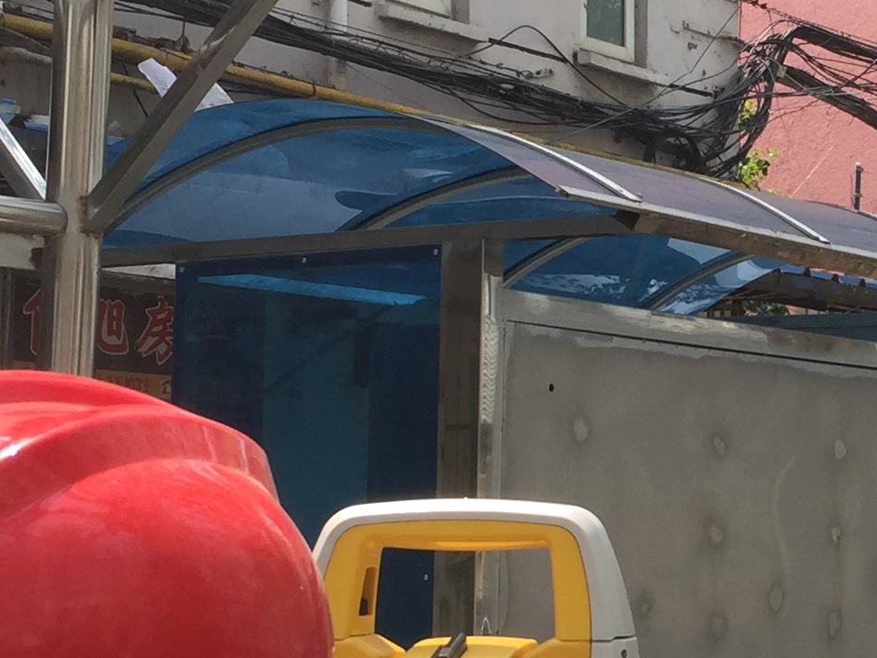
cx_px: 891
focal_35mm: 99
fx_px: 2508
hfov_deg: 19.2
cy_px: 372
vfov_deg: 14.9
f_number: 2.2
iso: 32
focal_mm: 4.15
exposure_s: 1/638
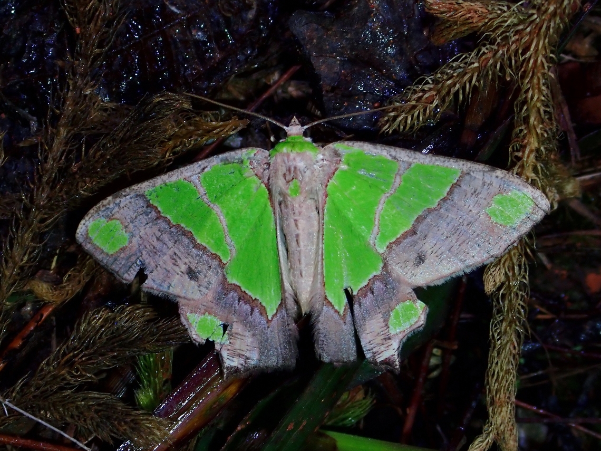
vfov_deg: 14.8
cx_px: 300
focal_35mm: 100
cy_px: 226
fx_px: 1736
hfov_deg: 19.6
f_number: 6.3
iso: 200
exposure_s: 1/200
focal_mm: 18
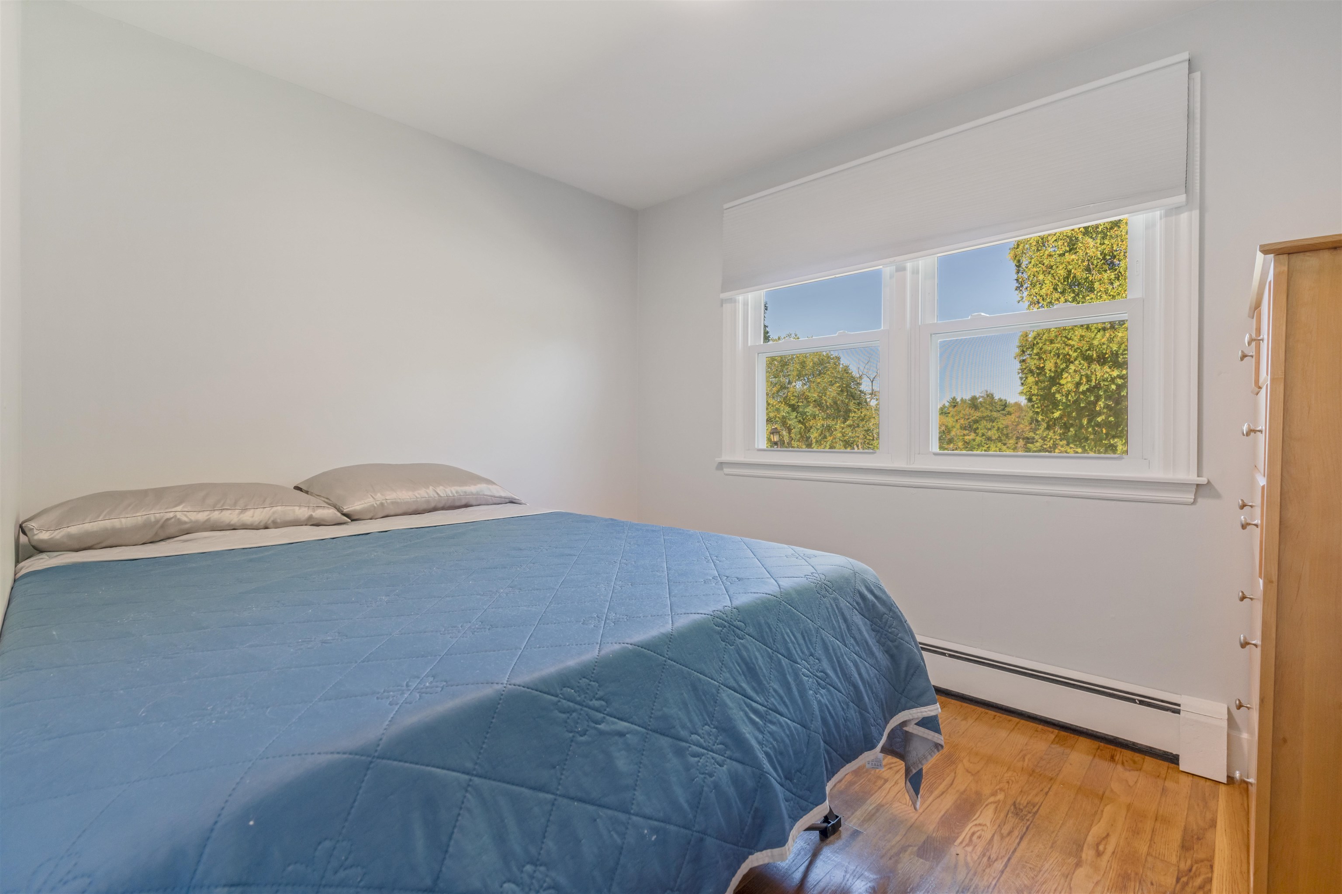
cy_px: 447
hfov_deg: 96.7
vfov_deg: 73.7
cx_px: 671
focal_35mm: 16
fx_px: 596
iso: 800
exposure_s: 1/45
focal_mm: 16
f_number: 8
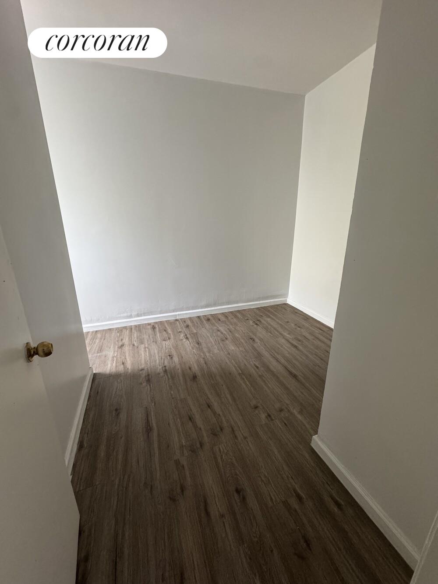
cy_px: 292
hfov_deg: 85.7
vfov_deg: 102.1
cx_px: 219
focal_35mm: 14
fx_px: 236
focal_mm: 2.22
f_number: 2.2
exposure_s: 1/60
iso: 320
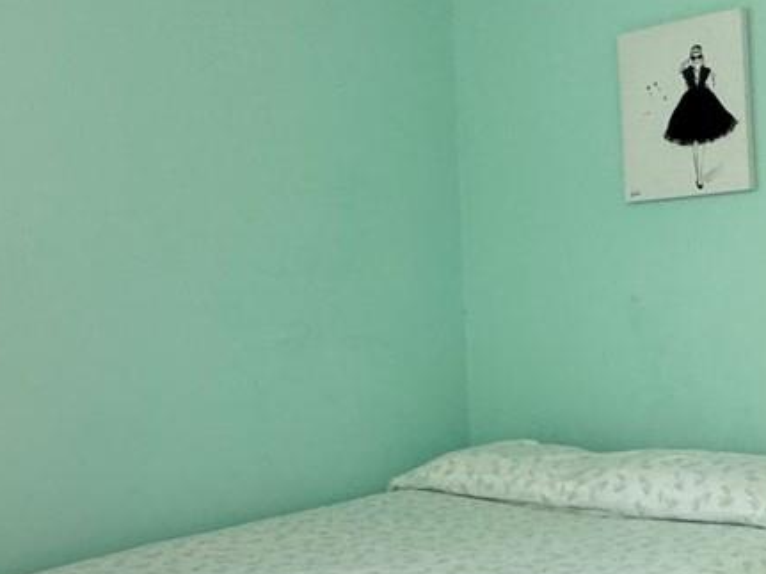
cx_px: 418
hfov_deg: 36.8
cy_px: 295
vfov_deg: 28.0
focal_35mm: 52
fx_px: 1150
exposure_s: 1/60
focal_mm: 2.22
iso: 320
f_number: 2.2
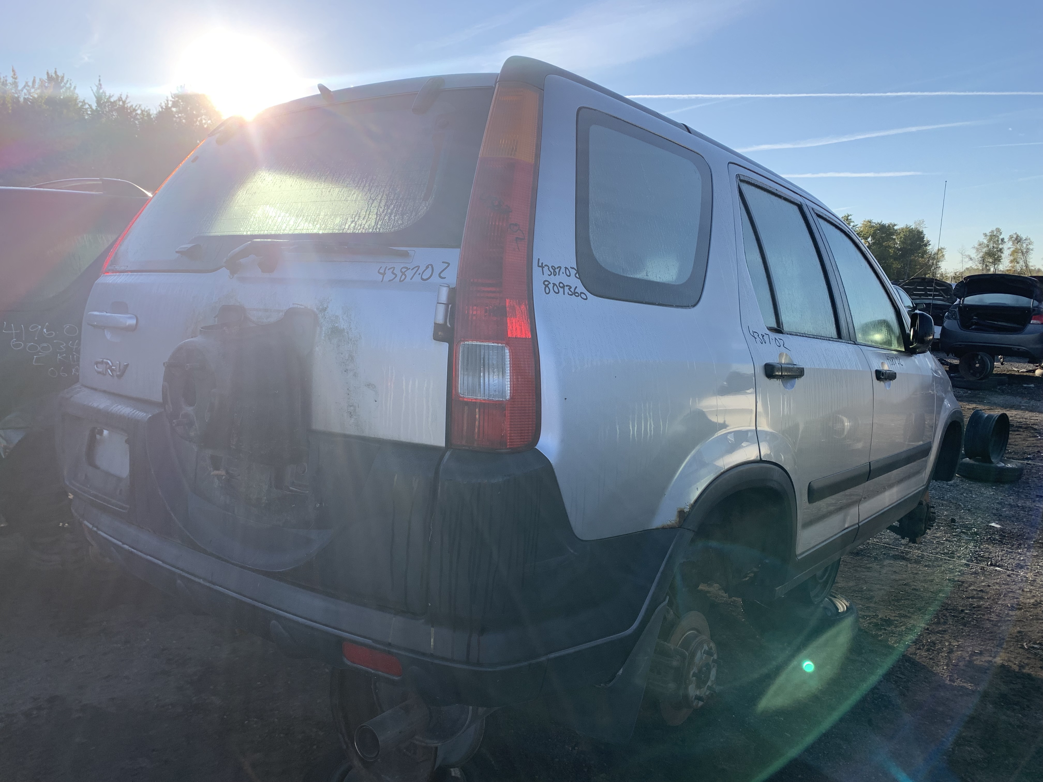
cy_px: 391
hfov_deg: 67.3
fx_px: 783
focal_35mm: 26
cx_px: 522
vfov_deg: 53.1
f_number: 1.8
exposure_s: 1/1149
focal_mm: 4.25
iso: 25
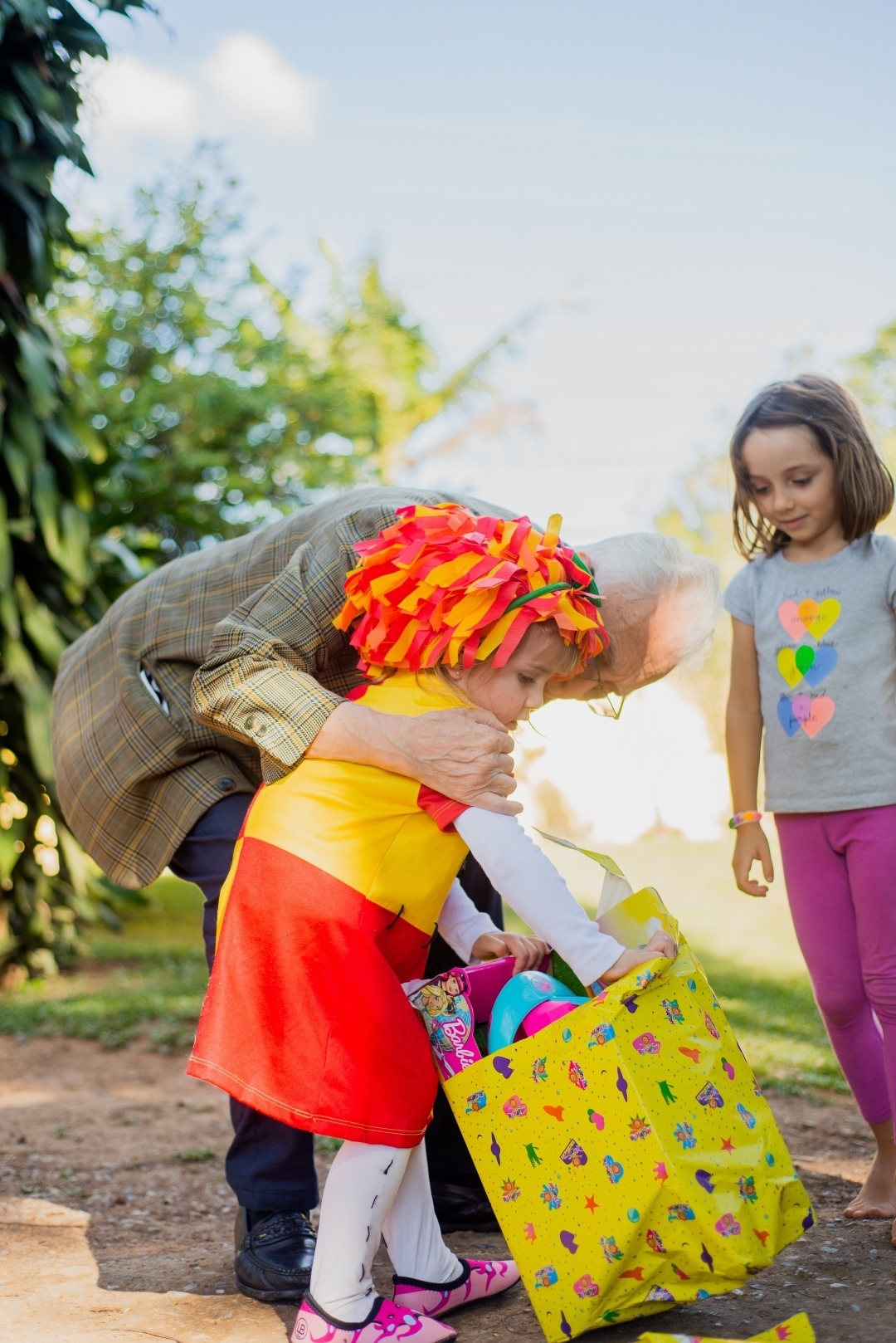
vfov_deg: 39.6
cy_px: 672
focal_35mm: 50
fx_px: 1865
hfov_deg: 27.0
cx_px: 448
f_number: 2.8
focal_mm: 50
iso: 100
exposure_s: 1/320
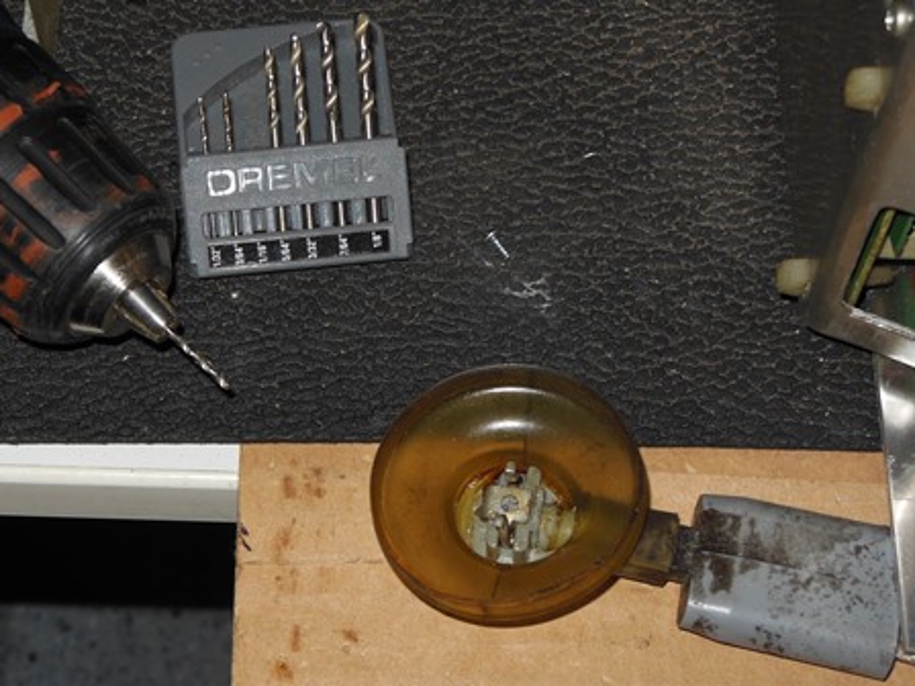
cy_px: 343
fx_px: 2009
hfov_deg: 25.7
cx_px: 458
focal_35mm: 76
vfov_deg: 19.4
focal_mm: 13.6
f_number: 4.4
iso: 125
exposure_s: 1/60
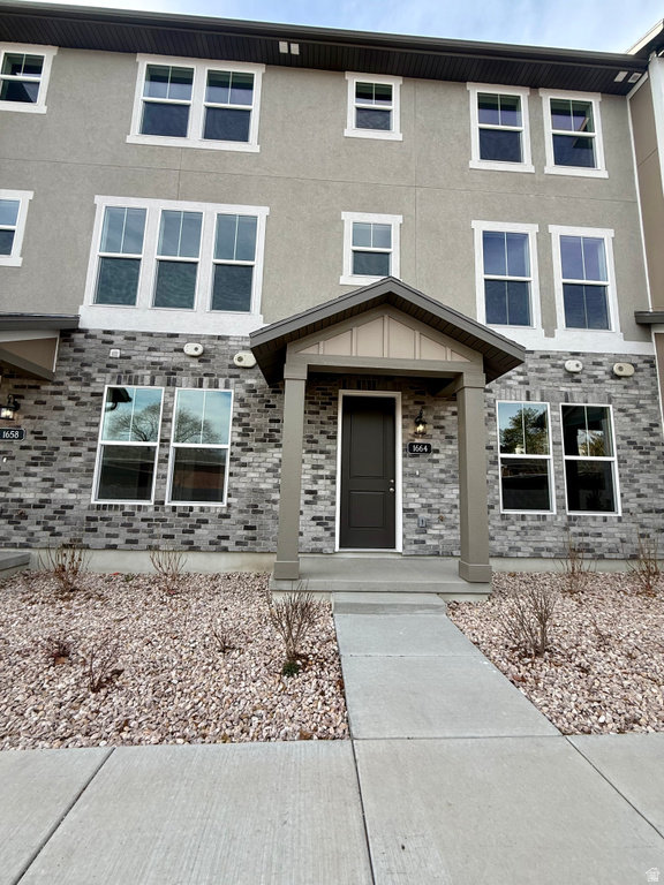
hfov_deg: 85.7
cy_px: 442
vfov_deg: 102.1
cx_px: 332
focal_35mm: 14
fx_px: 358
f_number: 2.2
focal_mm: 2.22
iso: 50
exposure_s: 1/479
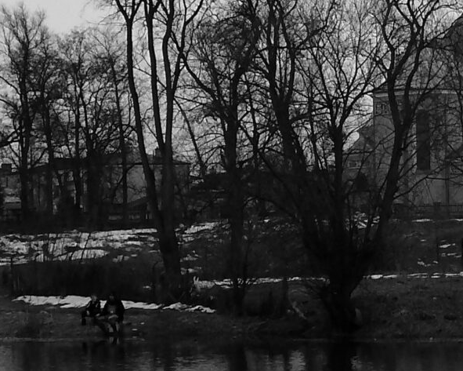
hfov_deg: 12.7
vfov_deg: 10.4
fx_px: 2028
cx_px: 543
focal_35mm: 148
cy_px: 181
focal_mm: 7.4
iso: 100
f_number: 4.5
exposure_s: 1/250
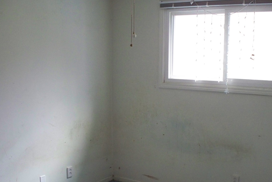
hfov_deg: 40.1
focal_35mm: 49
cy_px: 110
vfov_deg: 27.5
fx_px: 370
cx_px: 167
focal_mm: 7.54
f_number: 2.8
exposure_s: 1/60
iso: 400
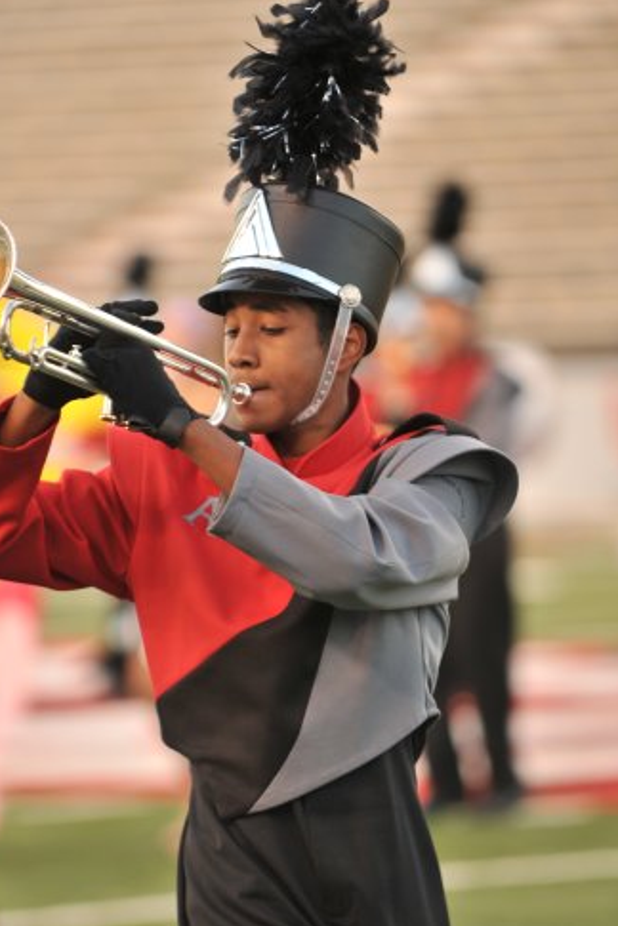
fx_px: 9527
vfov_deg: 5.6
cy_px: 533
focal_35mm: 370
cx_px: 241
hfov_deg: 3.7
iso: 200
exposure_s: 1/125
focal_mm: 200
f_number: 2.8
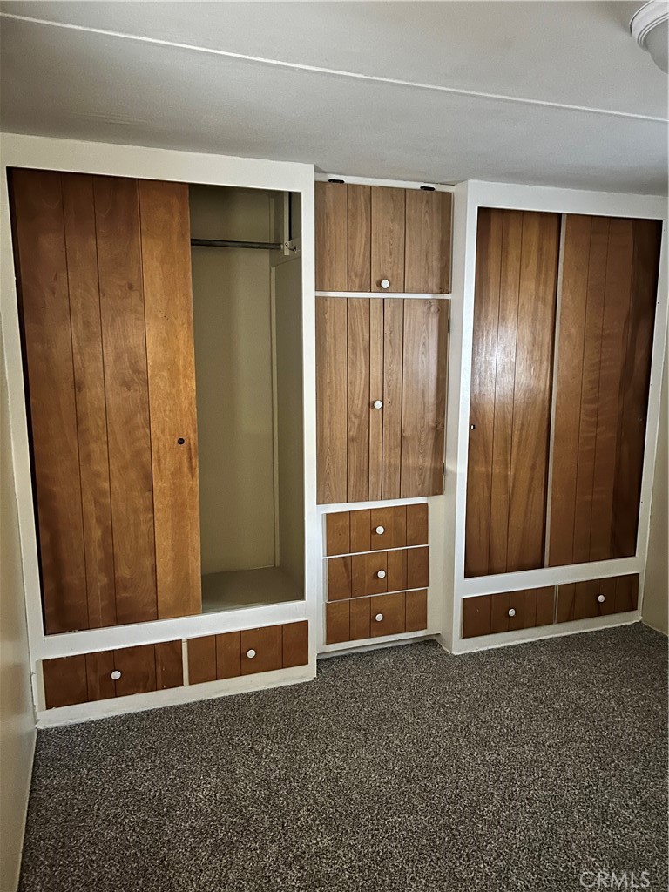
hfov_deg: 53.1
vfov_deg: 67.3
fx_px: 670
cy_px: 446
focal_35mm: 26
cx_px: 334
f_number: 1.5
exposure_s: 1/17
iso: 640
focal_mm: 5.7
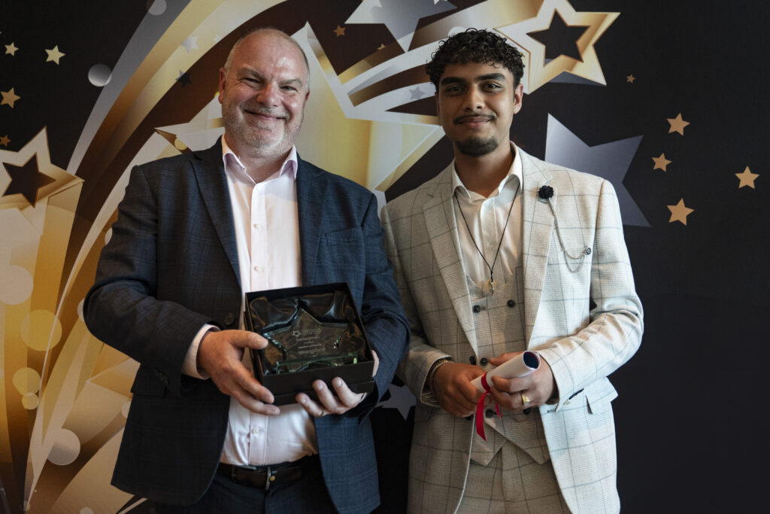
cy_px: 257
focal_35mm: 36
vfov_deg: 36.9
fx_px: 770
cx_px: 385
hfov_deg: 53.1
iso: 1600
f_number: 2.8
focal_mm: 24
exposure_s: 1/60
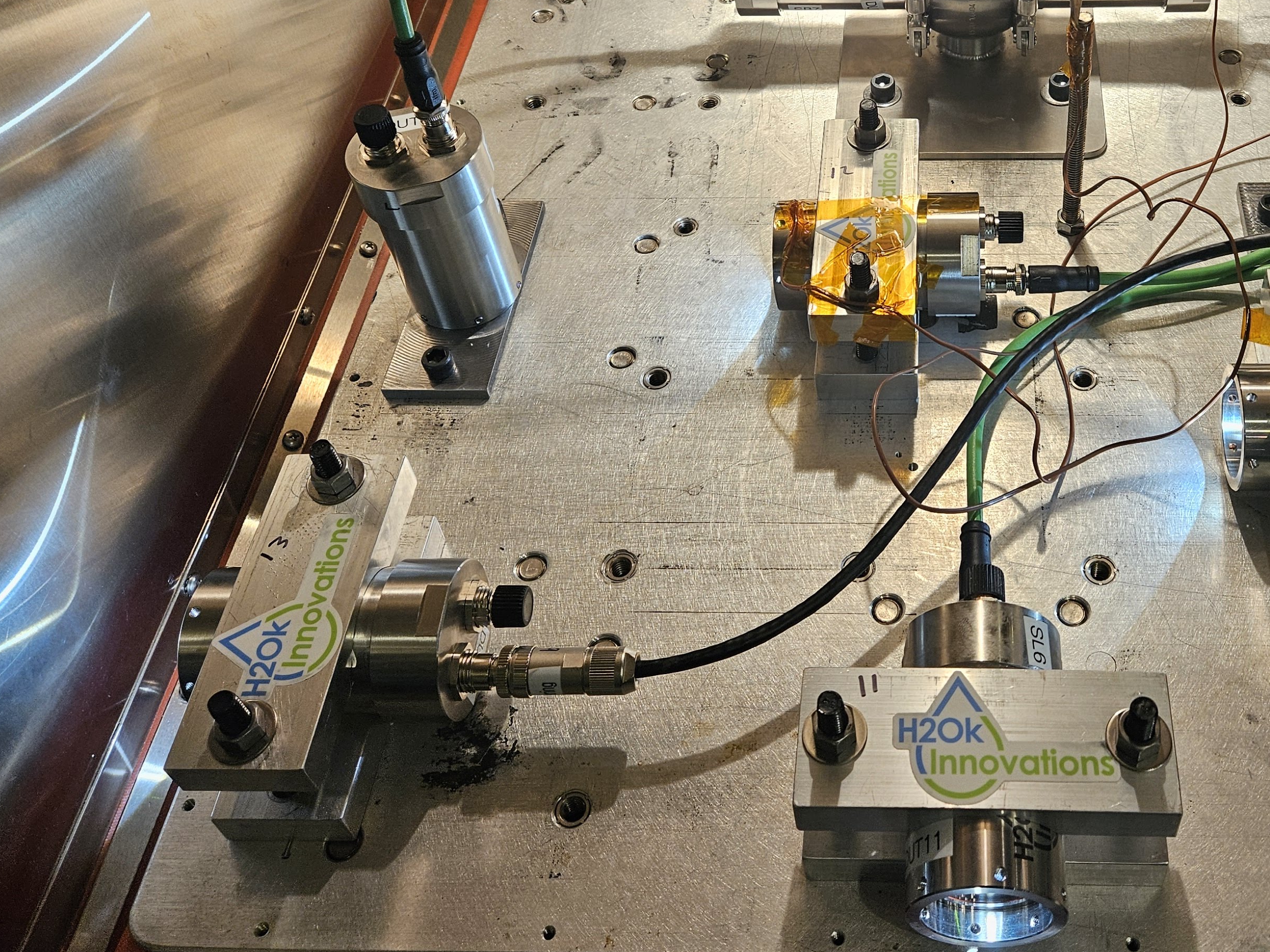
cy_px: 227
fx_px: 1394
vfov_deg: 36.7
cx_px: 902
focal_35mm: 38
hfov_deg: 47.7
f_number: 1.8
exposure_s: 1/120
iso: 100
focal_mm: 5.4
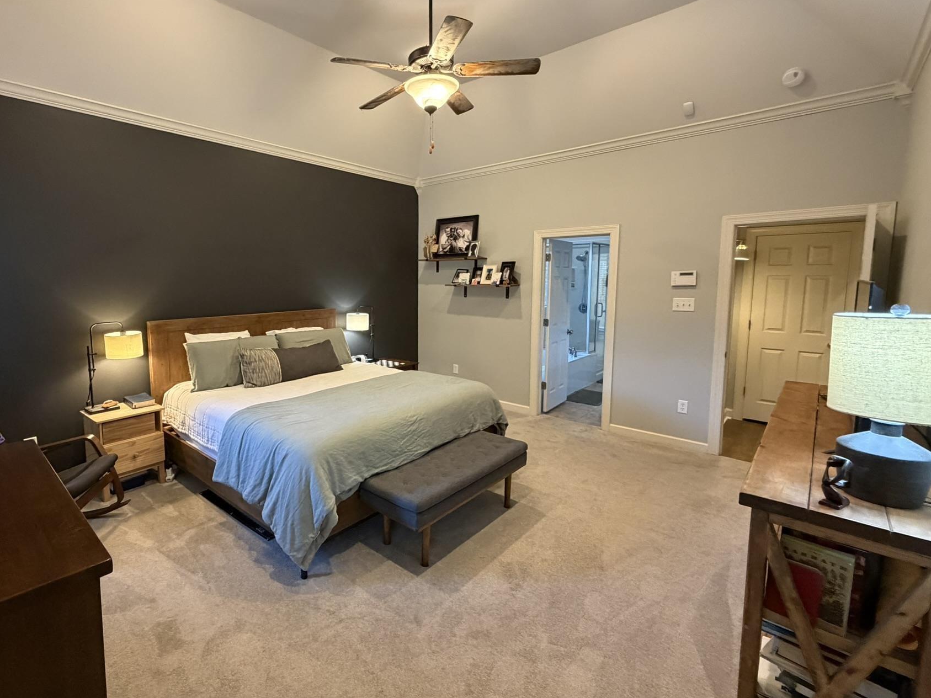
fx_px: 457
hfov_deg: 90.0
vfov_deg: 74.6
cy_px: 323
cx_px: 379
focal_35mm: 17
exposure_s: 1/60
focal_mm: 2.22
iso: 500
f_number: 2.2
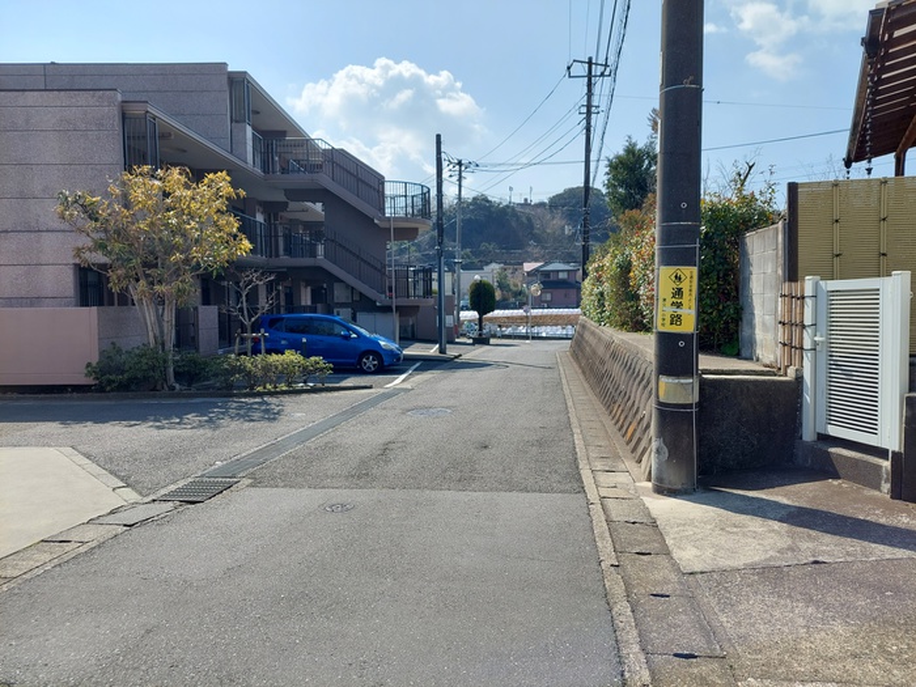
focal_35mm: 24
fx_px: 635
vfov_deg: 56.8
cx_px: 458
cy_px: 344
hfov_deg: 71.6
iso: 40
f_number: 1.8
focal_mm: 5.23
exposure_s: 1/1504
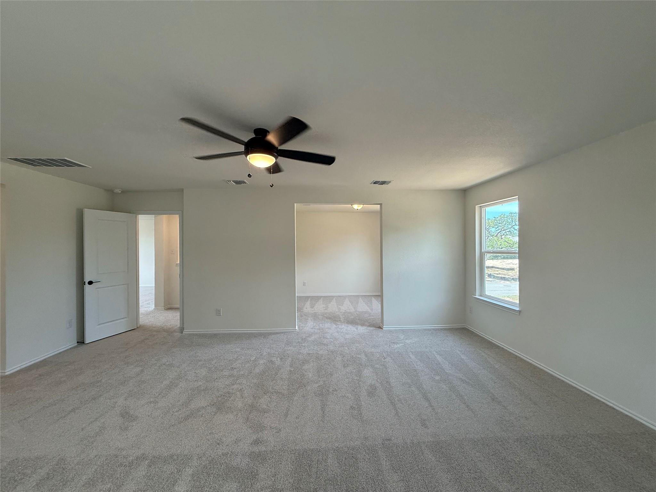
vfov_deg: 85.7
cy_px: 246
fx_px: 265
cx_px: 328
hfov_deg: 102.1
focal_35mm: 14
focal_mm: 2.22
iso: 80
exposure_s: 1/120
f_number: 2.2
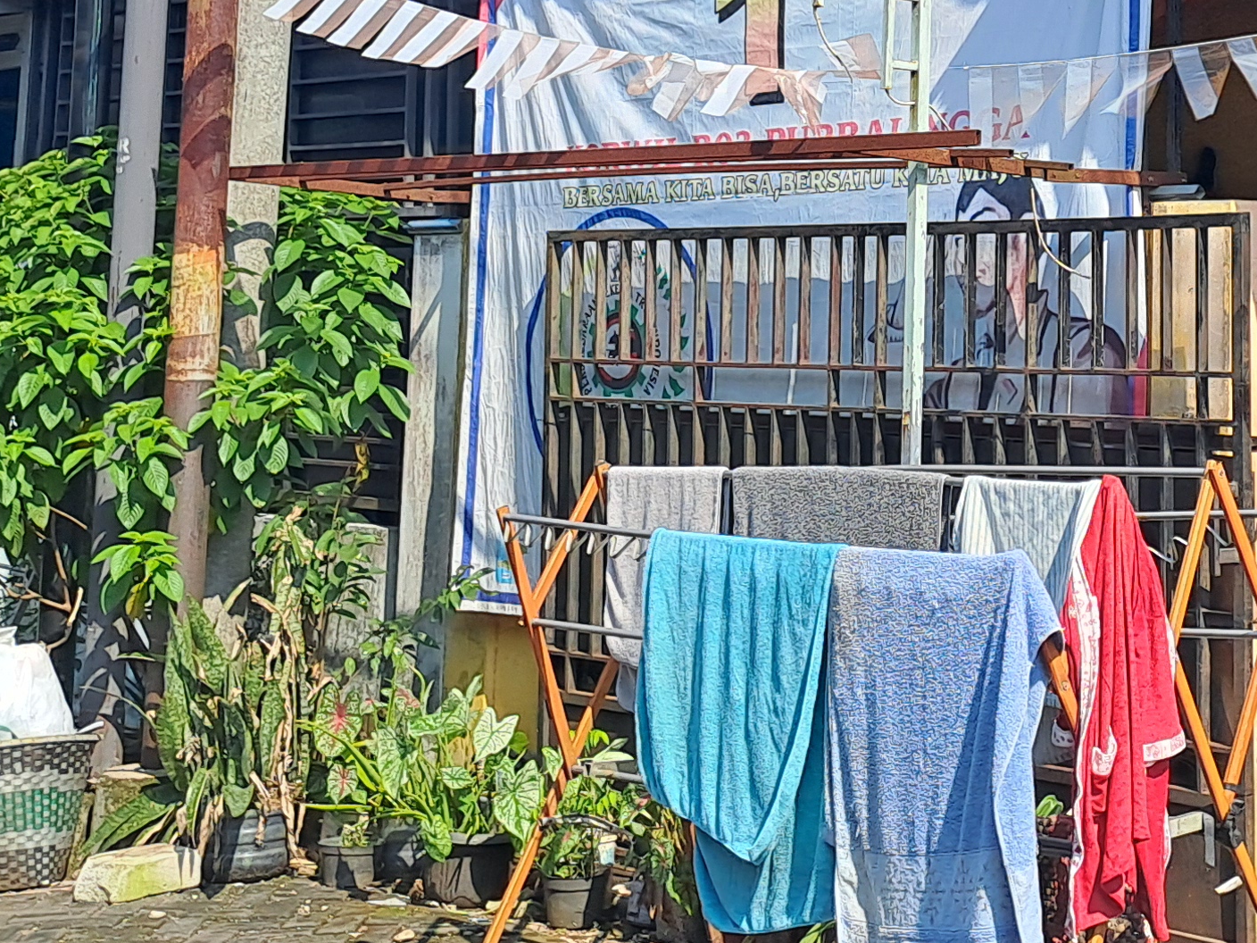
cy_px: 107
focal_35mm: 71
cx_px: 1142
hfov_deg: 26.4
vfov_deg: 20.3
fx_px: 2578
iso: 32
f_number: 1.8
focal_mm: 4.65
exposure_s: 1/1182
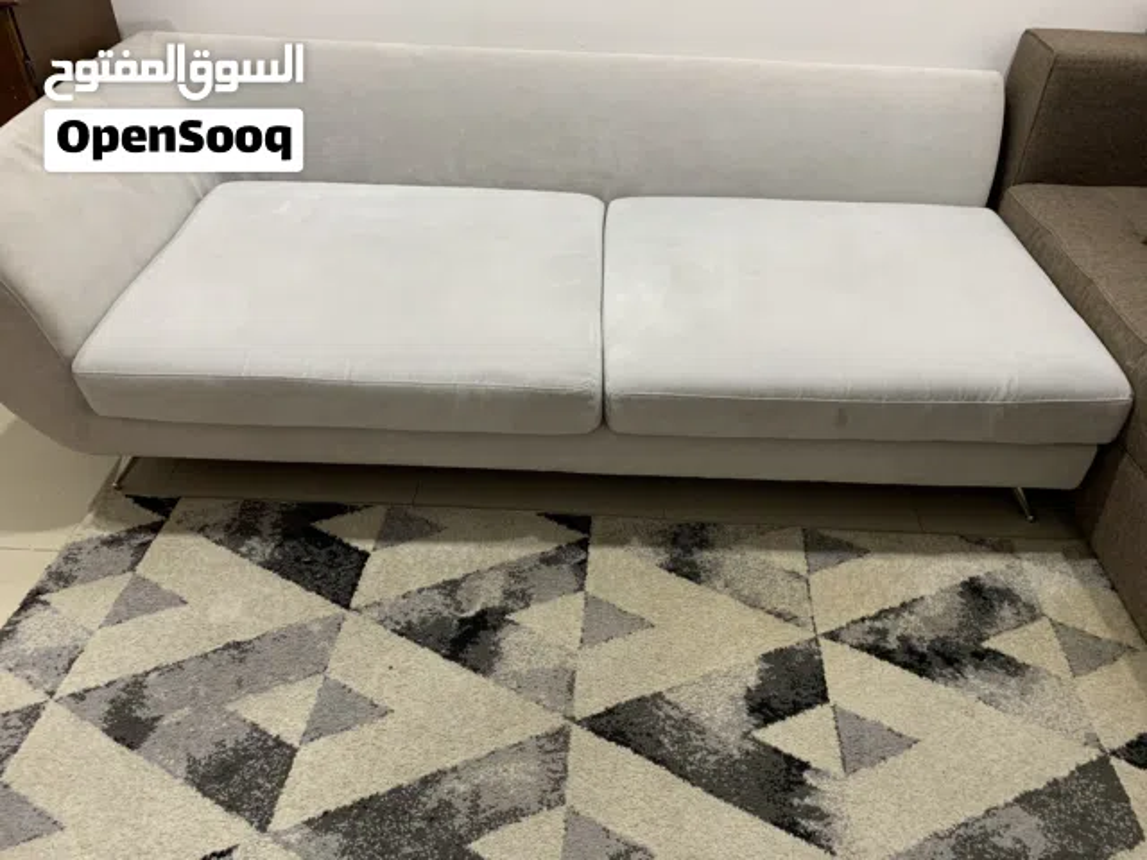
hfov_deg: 67.3
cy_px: 430
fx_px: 862
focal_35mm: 26
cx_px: 574
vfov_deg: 53.1
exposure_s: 1/60
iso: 200
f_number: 1.8
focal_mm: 4.25
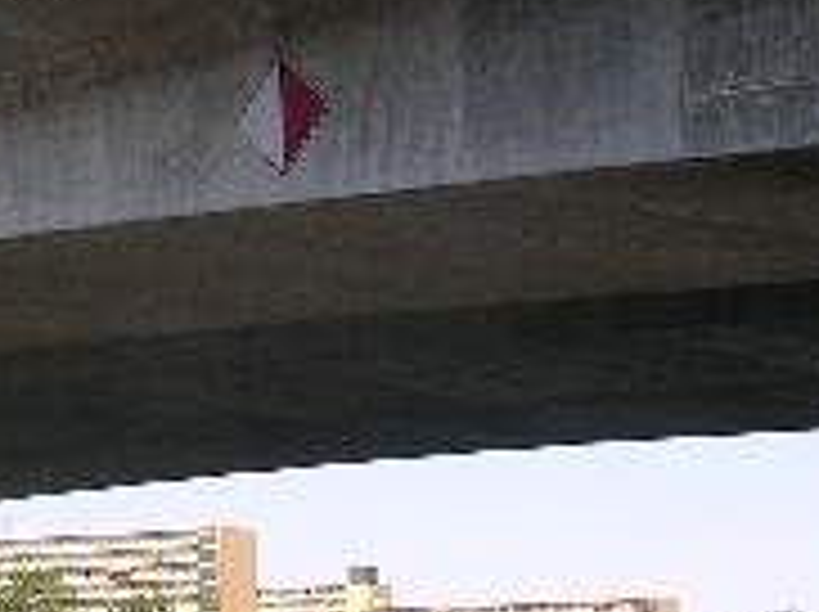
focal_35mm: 113
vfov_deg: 13.0
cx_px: -461
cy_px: 450
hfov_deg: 15.8
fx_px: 2670
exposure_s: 1/89.5
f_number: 8
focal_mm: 8.9
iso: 50
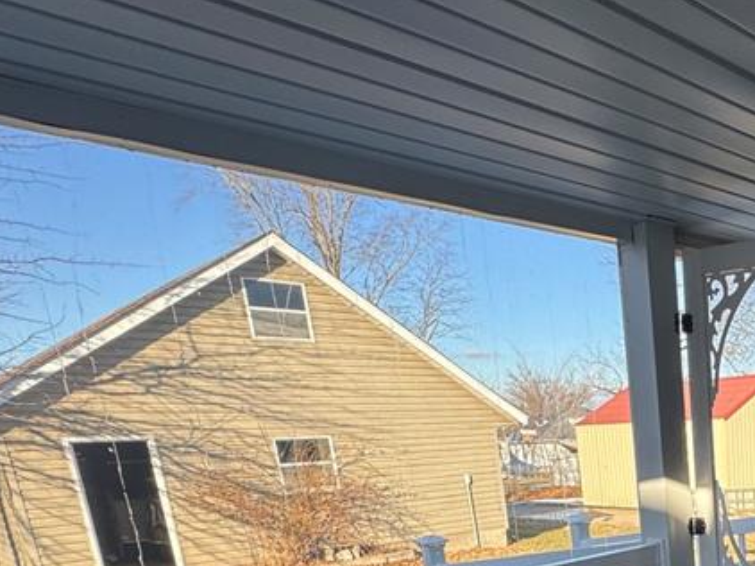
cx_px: 759
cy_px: 623
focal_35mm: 34
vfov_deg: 35.6
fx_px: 741
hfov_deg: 45.4
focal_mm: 2.22
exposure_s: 1/278
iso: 40
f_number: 2.2
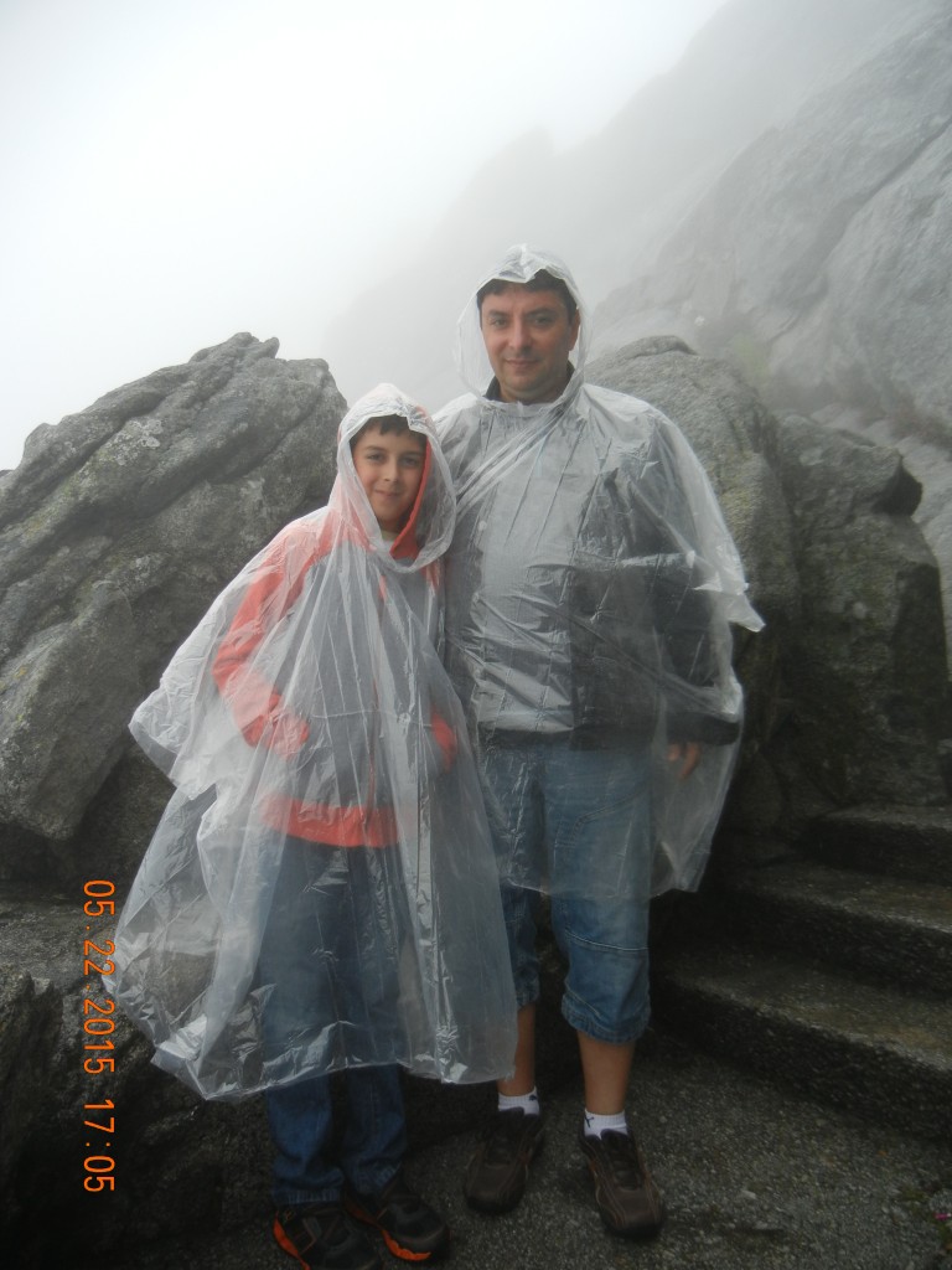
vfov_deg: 60.0
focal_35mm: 30
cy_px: 635
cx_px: 476
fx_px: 1100
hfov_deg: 46.8
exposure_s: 1/664
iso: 160
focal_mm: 5.4
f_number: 3.5
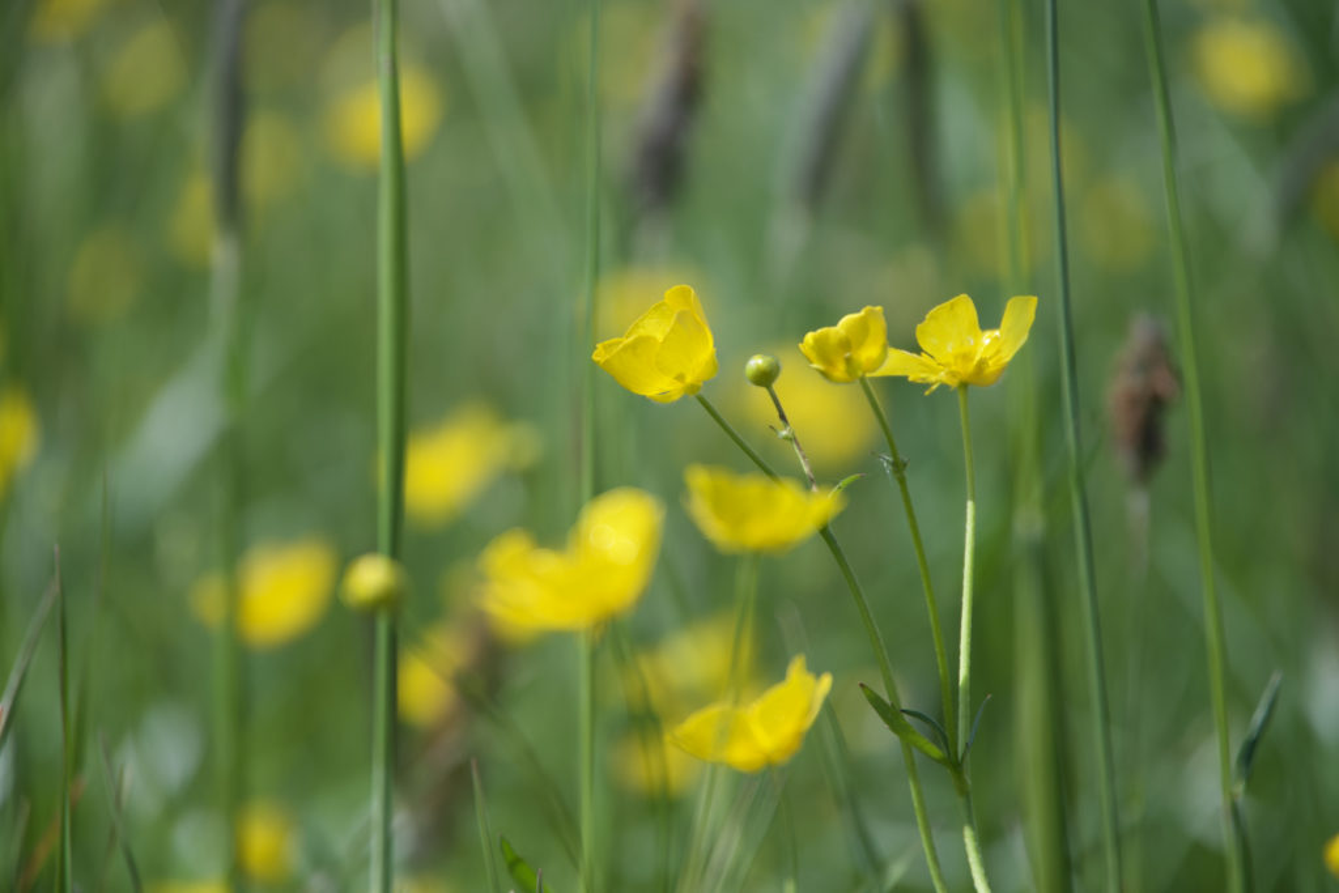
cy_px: 446
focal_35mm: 210
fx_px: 7811
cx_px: 670
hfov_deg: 9.8
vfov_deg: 6.5
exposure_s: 1/400
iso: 79
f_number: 6.3
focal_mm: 140
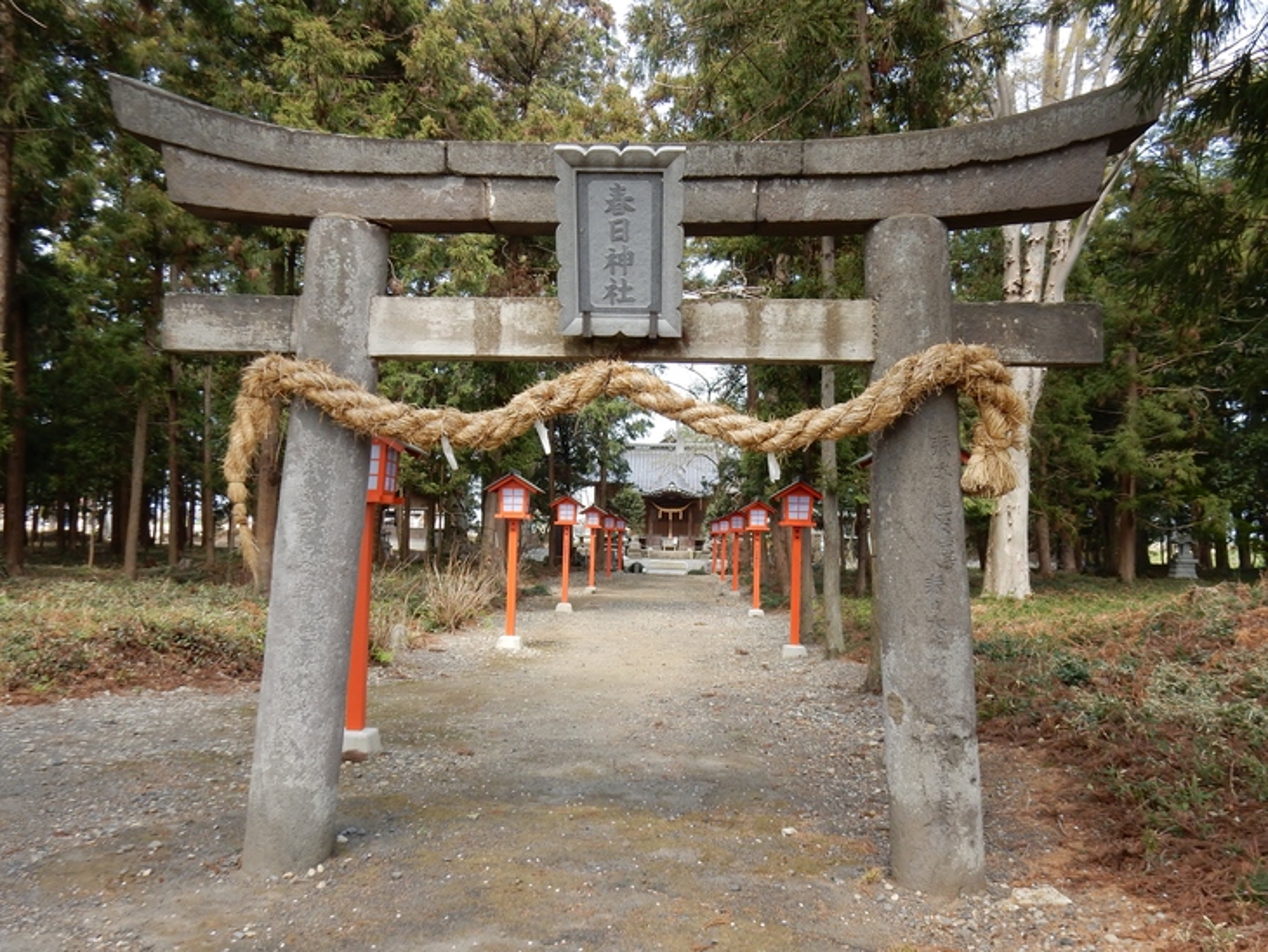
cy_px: 476
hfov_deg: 59.9
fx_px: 1099
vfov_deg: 46.8
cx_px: 634
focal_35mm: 30
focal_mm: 5.4
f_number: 4
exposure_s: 1/200
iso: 125
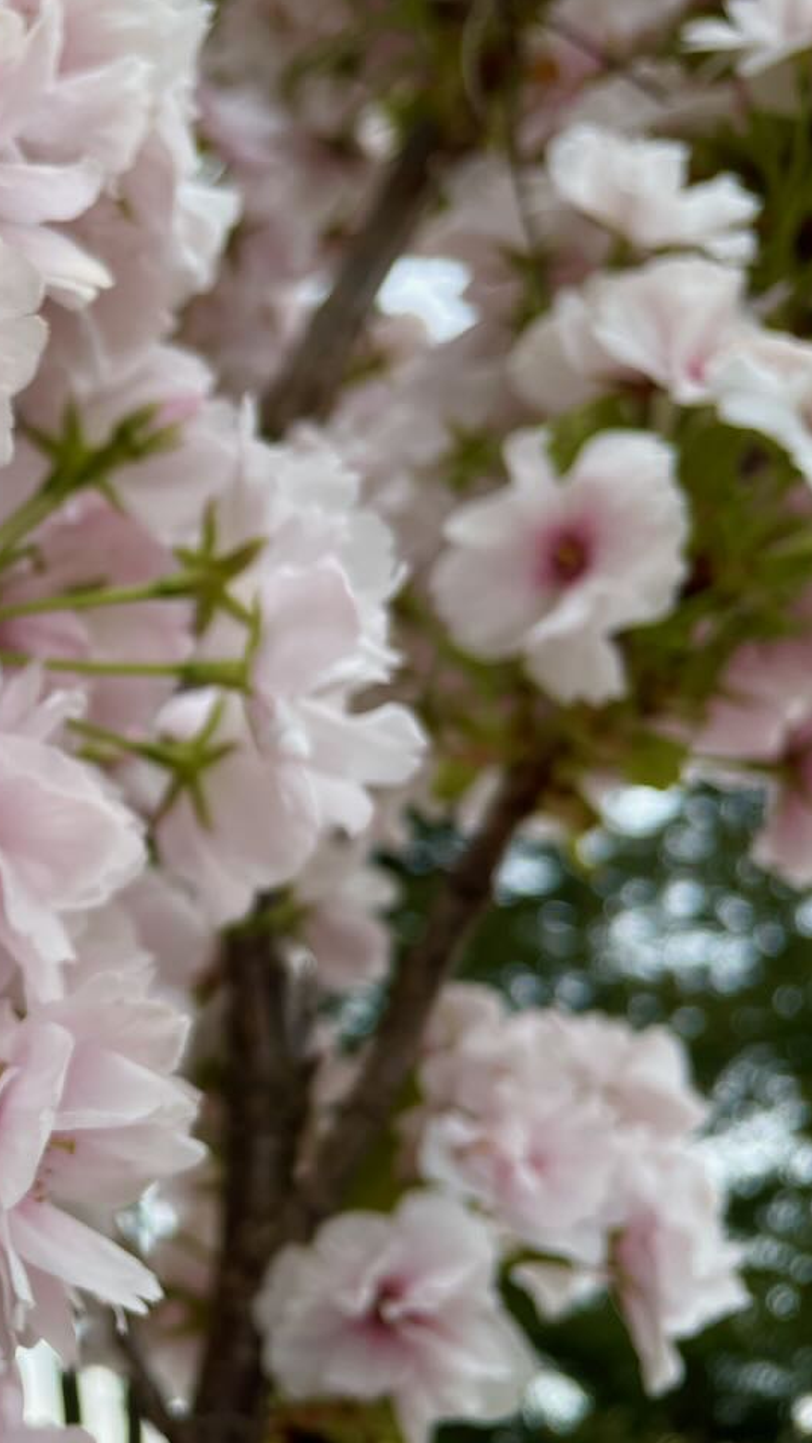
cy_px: 718
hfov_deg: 27.7
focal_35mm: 38
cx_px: -142
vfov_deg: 52.8
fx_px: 1454
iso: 32
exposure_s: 1/284
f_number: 1.6
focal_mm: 4.2
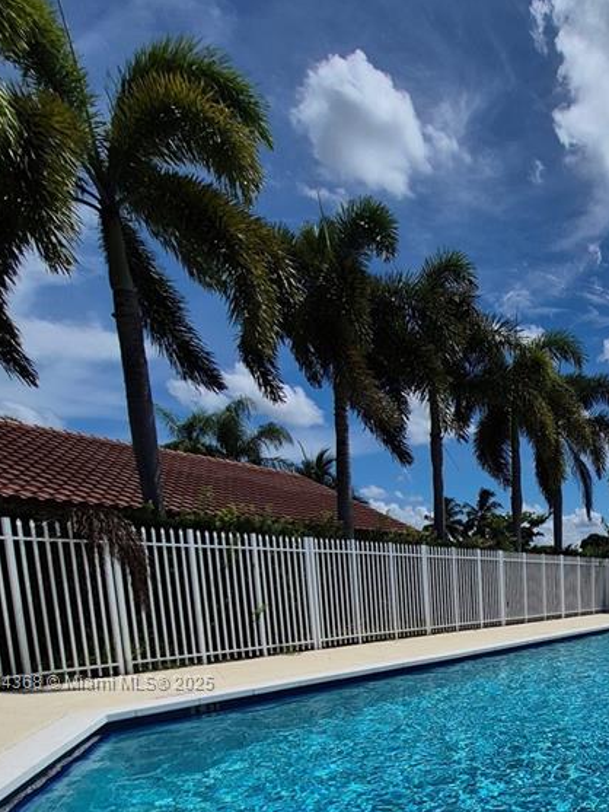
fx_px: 657
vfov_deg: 57.2
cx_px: 602
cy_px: 684
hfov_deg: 43.1
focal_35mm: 28
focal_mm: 1.74
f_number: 2.2
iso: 50
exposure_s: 1/6736
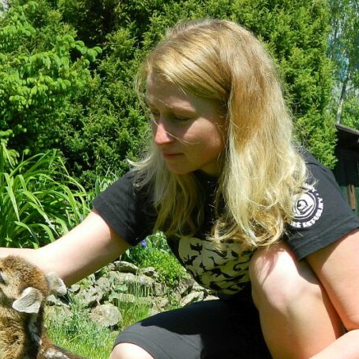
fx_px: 1103
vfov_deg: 18.3
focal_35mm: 94
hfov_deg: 18.5
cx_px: 170
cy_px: 289
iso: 80
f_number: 3.6
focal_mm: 8.4
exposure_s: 1/500
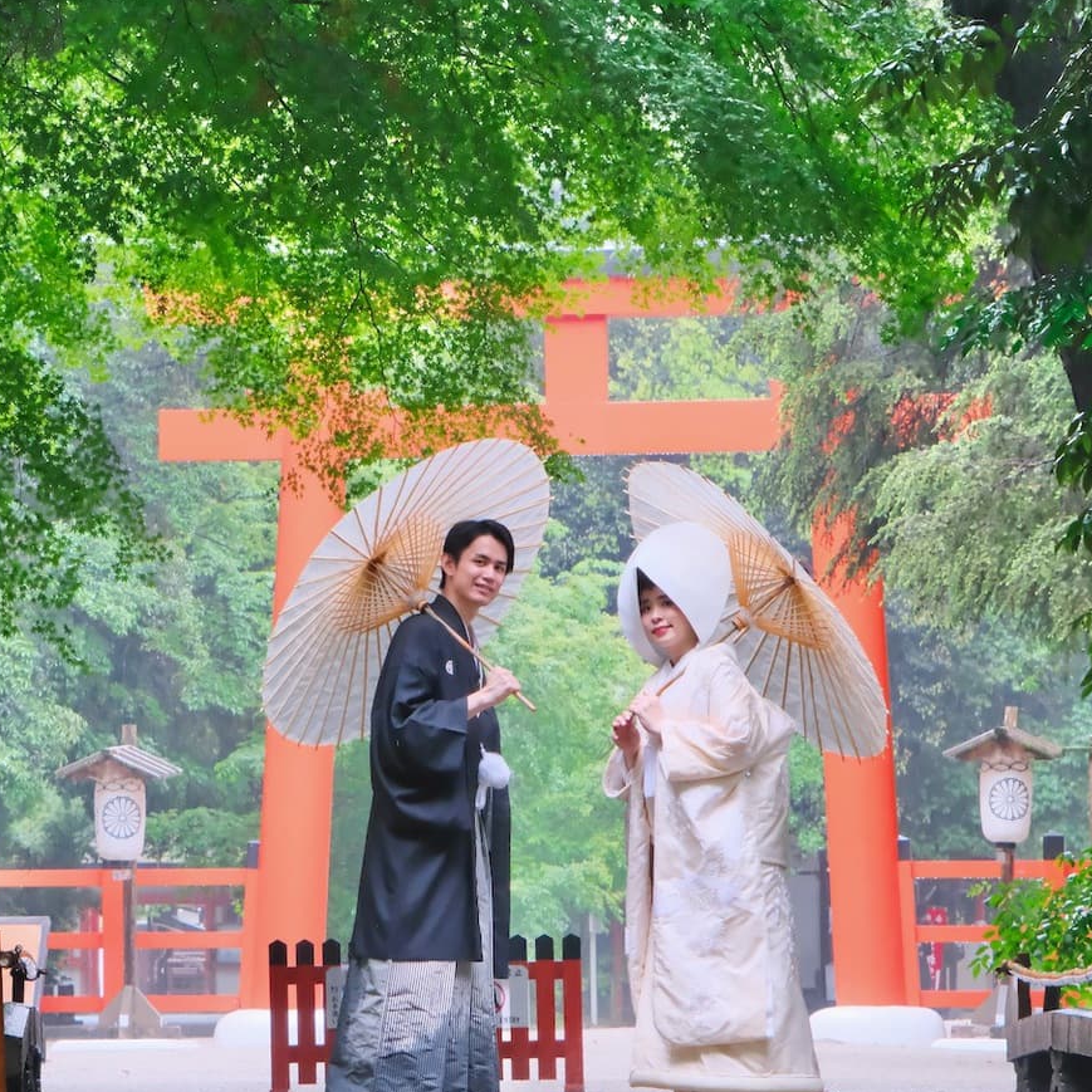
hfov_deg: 10.3
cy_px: 576
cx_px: 207
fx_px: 6032
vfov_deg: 10.3
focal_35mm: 169
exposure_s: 1/60
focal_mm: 80
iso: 3200
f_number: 7.1
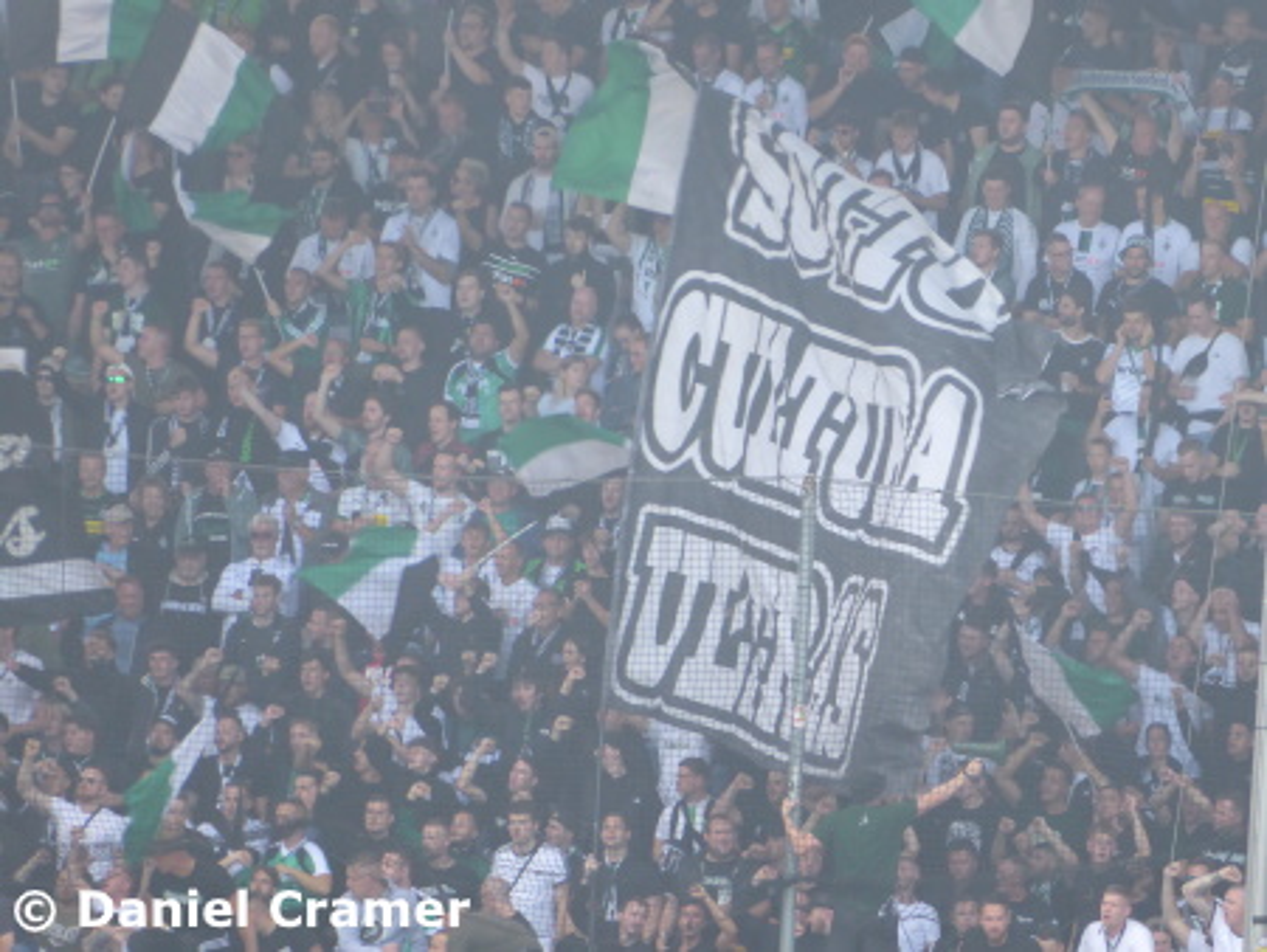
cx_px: 634
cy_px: 476
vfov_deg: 2.1
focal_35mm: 720
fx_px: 26367
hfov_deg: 2.8
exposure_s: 1/125
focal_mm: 129
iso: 320
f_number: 6.4
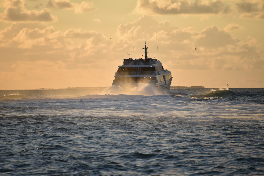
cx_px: 132
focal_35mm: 300
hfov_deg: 6.9
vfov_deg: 4.6
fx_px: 2200
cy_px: 88
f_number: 5.6
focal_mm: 300
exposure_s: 1/640
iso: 180
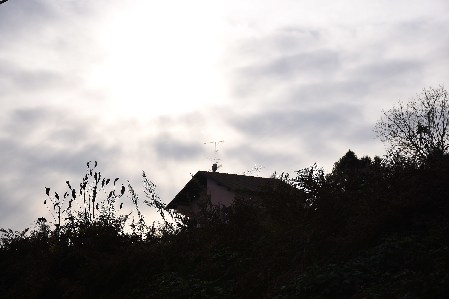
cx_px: 224
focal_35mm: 90
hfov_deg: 22.6
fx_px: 1122
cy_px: 150
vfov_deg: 15.2
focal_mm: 60
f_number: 6.3
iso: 100
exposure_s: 1/640
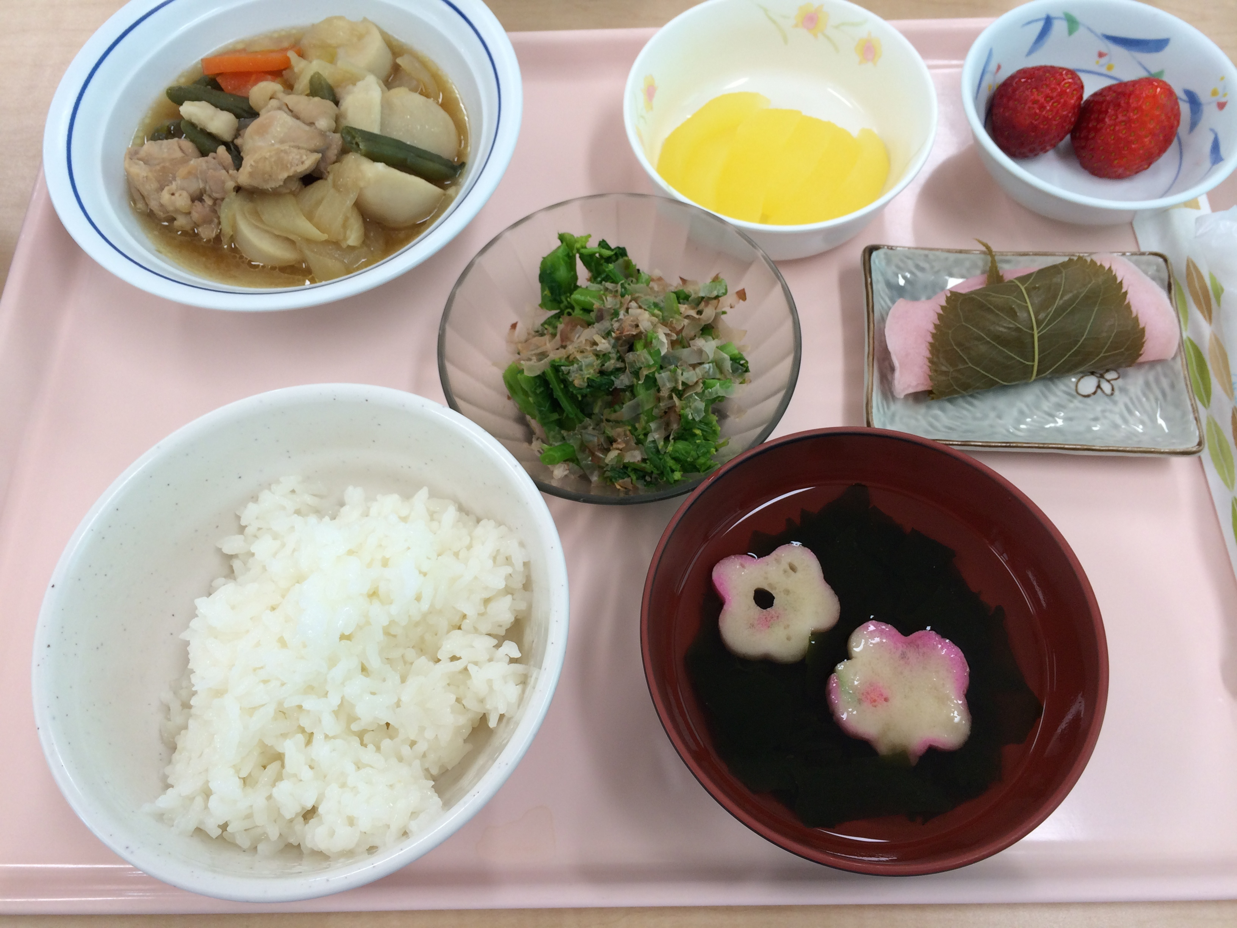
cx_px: 618
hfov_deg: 60.0
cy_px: 464
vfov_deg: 46.8
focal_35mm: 30
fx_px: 1072
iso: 50
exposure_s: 1/60
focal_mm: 4.12
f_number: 2.2
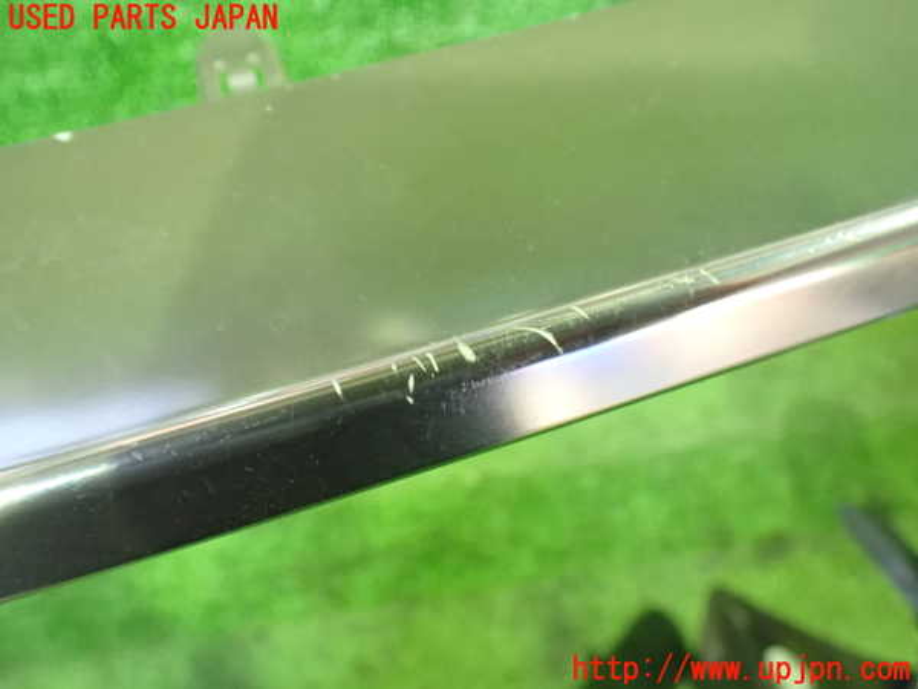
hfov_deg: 60.0
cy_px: 344
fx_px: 796
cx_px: 459
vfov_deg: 46.8
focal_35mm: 30
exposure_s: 1/30
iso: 1600
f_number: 2.3
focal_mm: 5.4
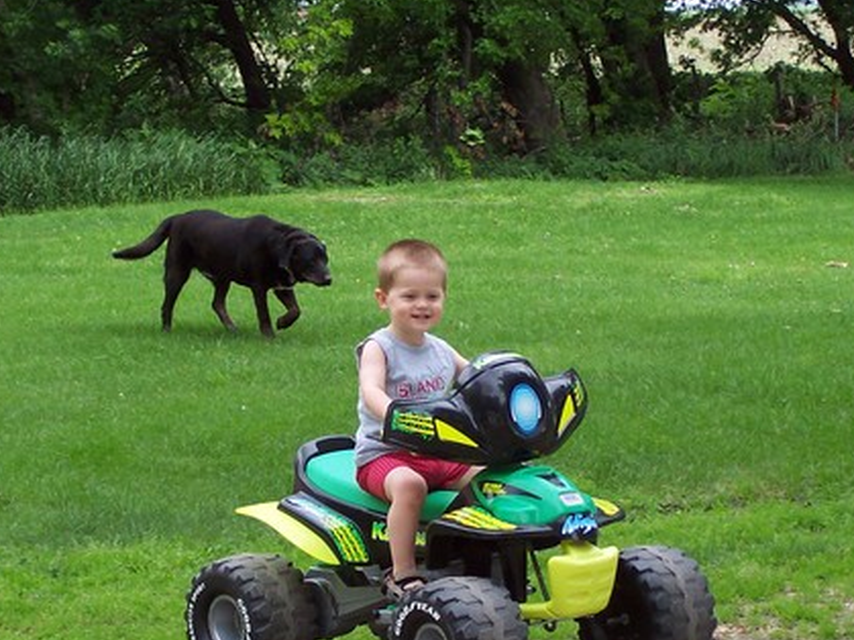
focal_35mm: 136
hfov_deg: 14.5
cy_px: 365
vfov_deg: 10.9
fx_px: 3354
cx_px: 526
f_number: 4.1
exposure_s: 1/180
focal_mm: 13.5
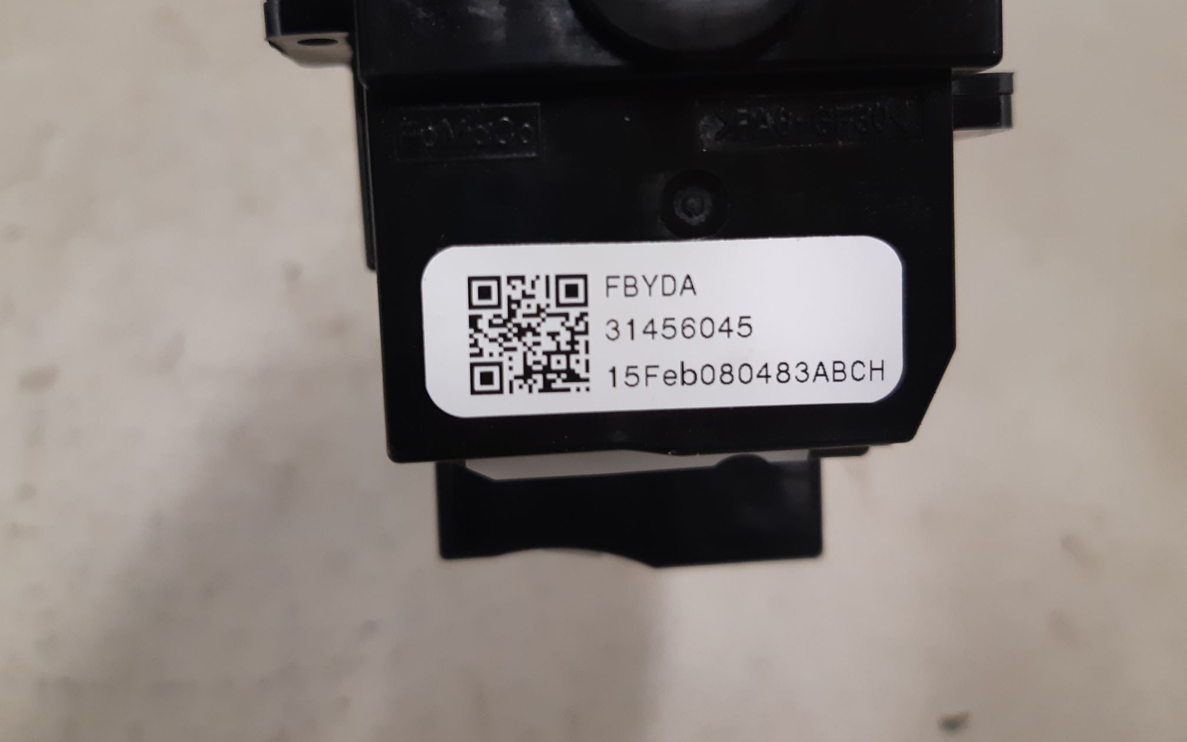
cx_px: 589
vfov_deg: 44.4
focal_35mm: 28
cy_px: 307
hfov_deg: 66.5
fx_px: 906
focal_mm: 3.93
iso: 200
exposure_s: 1/50
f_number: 1.7
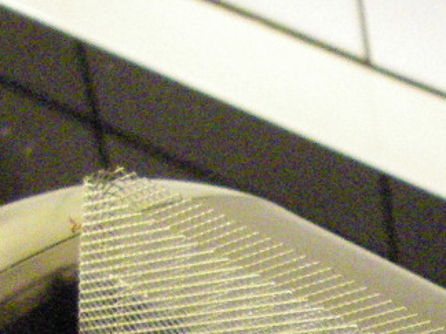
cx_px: 567
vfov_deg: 9.4
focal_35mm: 150
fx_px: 1933
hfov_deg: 12.8
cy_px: 620
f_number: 3.3
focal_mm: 6.3
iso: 1250
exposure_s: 1/50
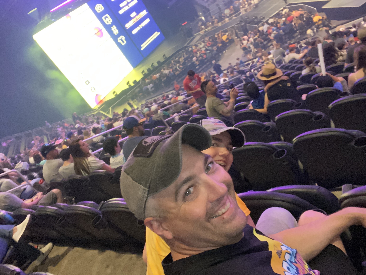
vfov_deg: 46.8
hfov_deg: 60.0
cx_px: 183
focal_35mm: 30
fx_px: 317
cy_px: 138
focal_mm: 2.71
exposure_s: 1/22
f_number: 2.2
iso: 1250
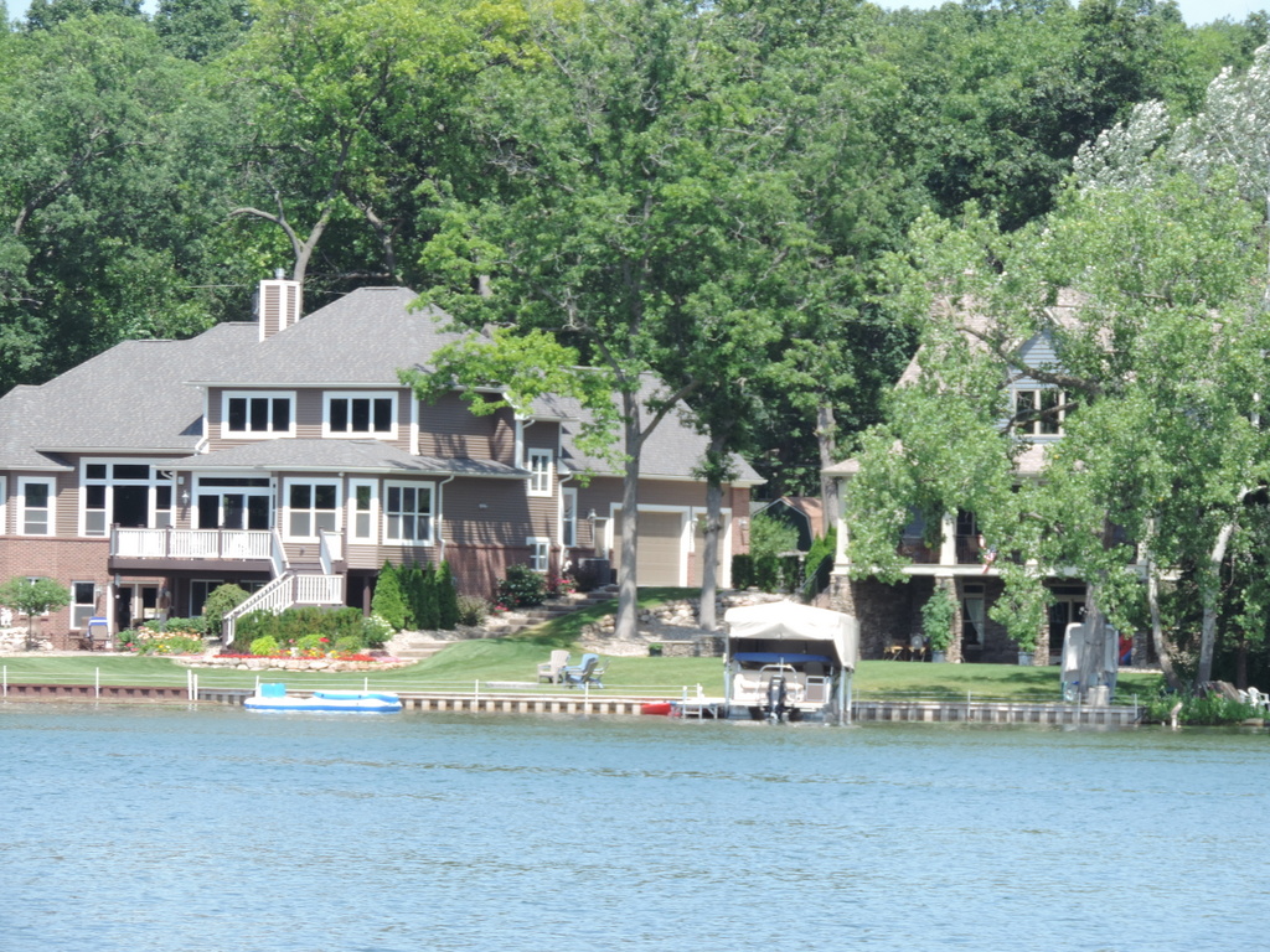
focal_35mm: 250
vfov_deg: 5.9
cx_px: 635
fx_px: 9172
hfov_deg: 7.9
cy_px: 476
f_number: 4.7
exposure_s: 1/200
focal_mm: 44.5
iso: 80
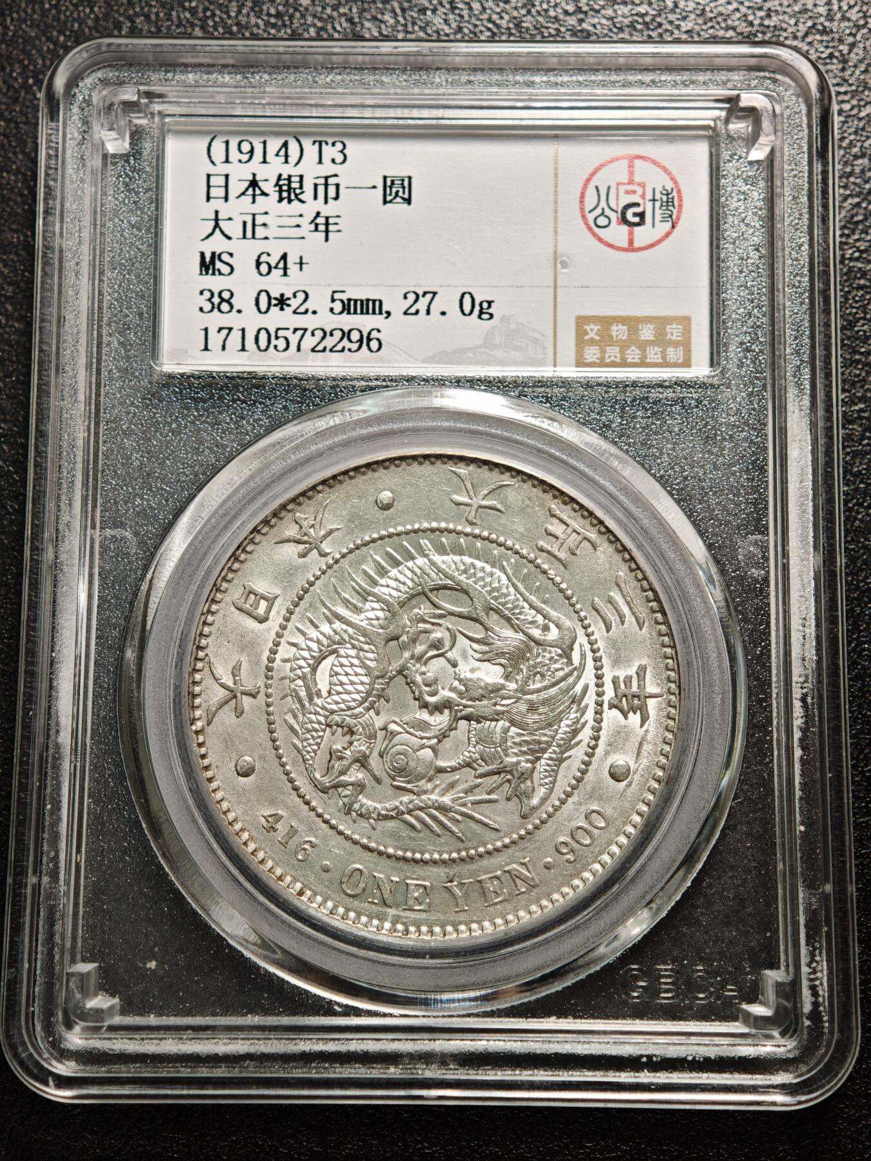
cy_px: 580
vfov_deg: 32.2
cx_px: 436
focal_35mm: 60
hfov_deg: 24.4
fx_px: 2013
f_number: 2
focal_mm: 9
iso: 400
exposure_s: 1/115
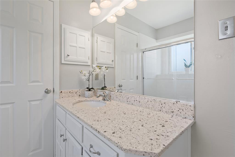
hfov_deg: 93.3
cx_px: 118
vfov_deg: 70.4
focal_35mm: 17
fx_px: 111
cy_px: 78
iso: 400
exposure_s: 1/15
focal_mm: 17
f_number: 8
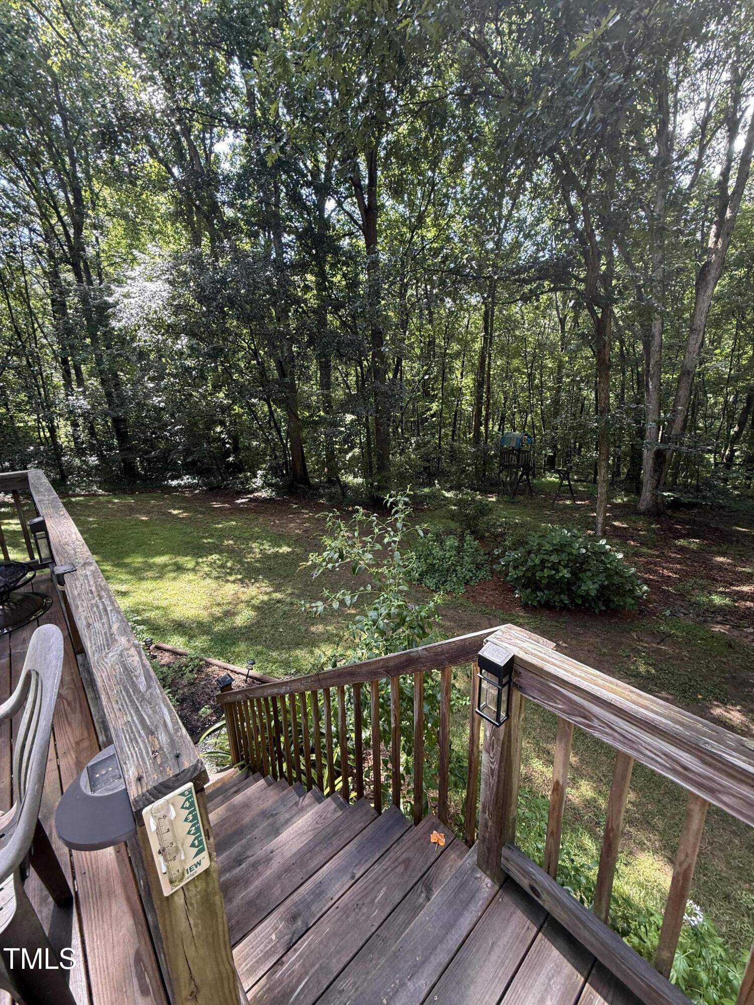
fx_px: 407
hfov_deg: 85.7
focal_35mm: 14
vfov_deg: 102.1
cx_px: 377
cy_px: 502
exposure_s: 1/99
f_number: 2.2
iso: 100
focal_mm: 2.22
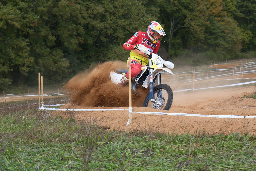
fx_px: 697
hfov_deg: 20.8
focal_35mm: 98
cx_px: 128
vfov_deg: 14.0
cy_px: 86
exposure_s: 1/170
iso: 125
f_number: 5.6
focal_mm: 65.2
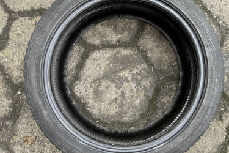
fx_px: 191
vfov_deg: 43.6
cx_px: 126
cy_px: 71
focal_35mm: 30
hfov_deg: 61.8
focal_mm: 6.86
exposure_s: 1/121
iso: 200
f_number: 1.78
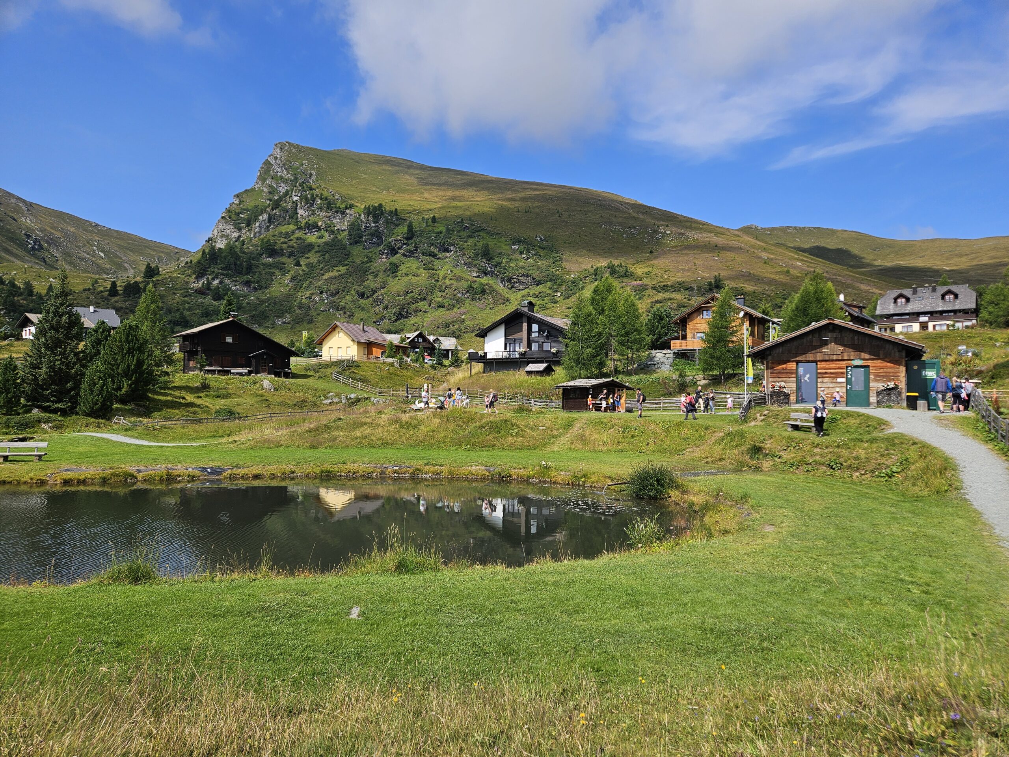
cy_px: 378
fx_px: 670
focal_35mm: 23
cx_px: 504
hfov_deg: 73.9
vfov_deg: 58.9
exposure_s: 1/2450
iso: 25
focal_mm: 5.4
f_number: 1.8
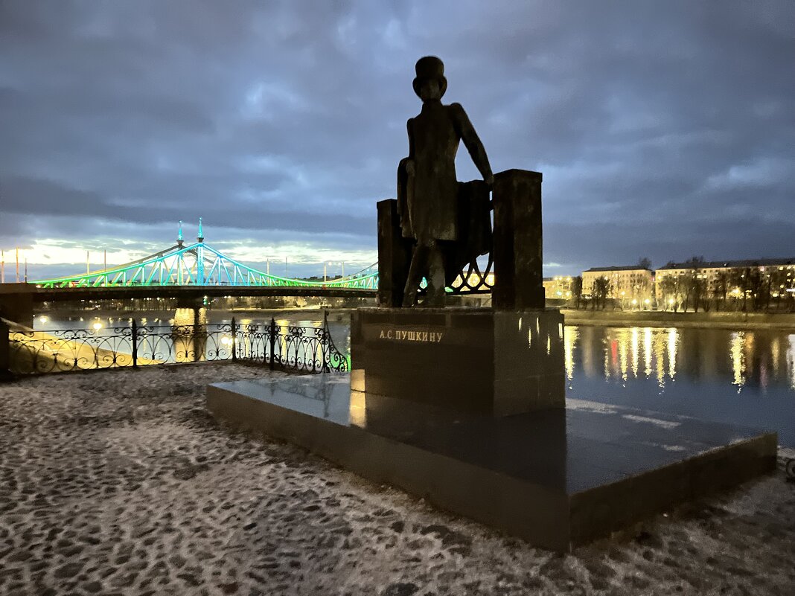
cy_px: 298
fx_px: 597
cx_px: 398
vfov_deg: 53.1
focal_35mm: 26
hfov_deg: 67.3
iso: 2500
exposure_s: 1/14
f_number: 1.6
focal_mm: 5.1
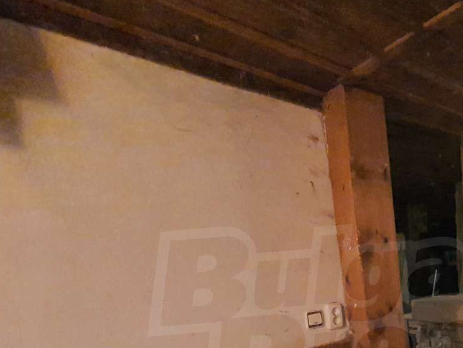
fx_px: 348
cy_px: 311
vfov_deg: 47.8
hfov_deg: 53.8
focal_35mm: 26
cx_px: 456
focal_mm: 1.8
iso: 640
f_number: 2.2
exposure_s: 1/13
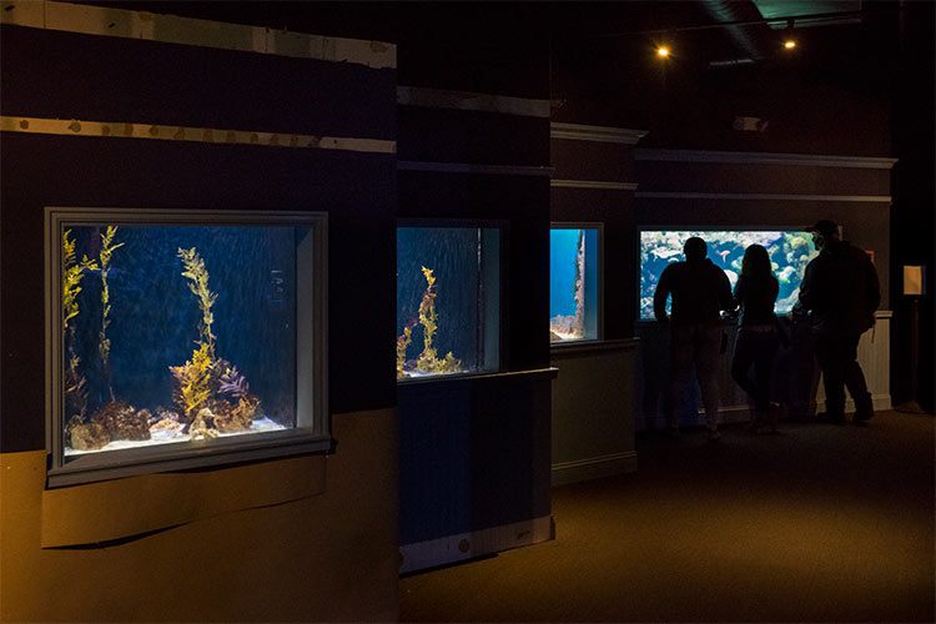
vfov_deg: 36.9
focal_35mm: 36
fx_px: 936
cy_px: 312
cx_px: 468
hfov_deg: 53.1
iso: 6400
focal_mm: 36
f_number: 5.6
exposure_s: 1/160
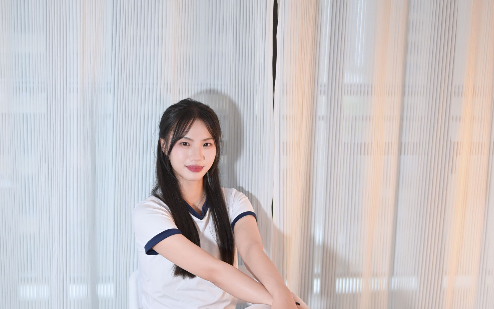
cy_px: 220
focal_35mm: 77
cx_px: 248
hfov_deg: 26.8
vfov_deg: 16.9
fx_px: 1037
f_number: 1.8
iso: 1000
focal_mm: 50
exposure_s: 1/100
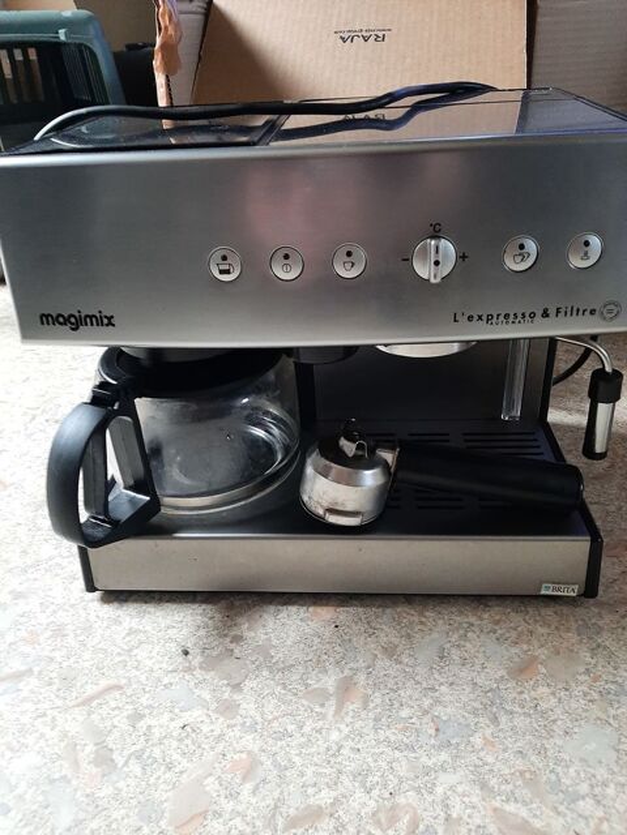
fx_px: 628
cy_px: 418
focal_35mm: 26
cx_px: 314
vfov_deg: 67.3
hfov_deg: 53.1
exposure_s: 1/25
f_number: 1.7
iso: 200
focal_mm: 3.93
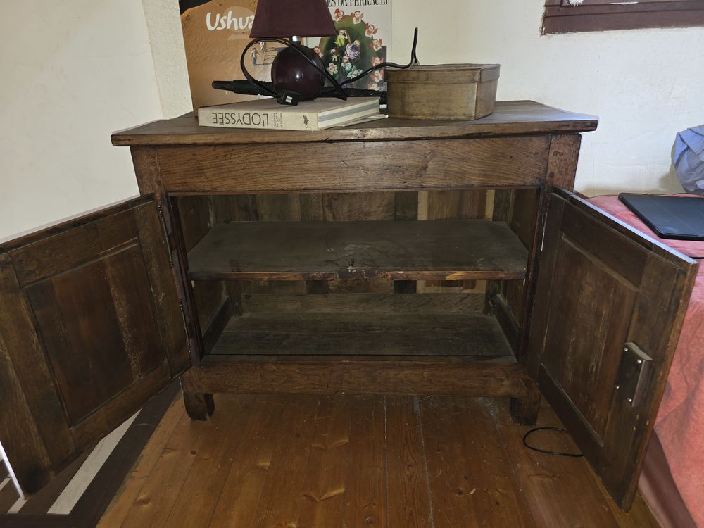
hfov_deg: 73.9
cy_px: 264
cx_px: 352
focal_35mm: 23
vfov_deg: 58.9
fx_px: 468
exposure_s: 1/23.7
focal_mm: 6.3
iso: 125
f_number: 1.7
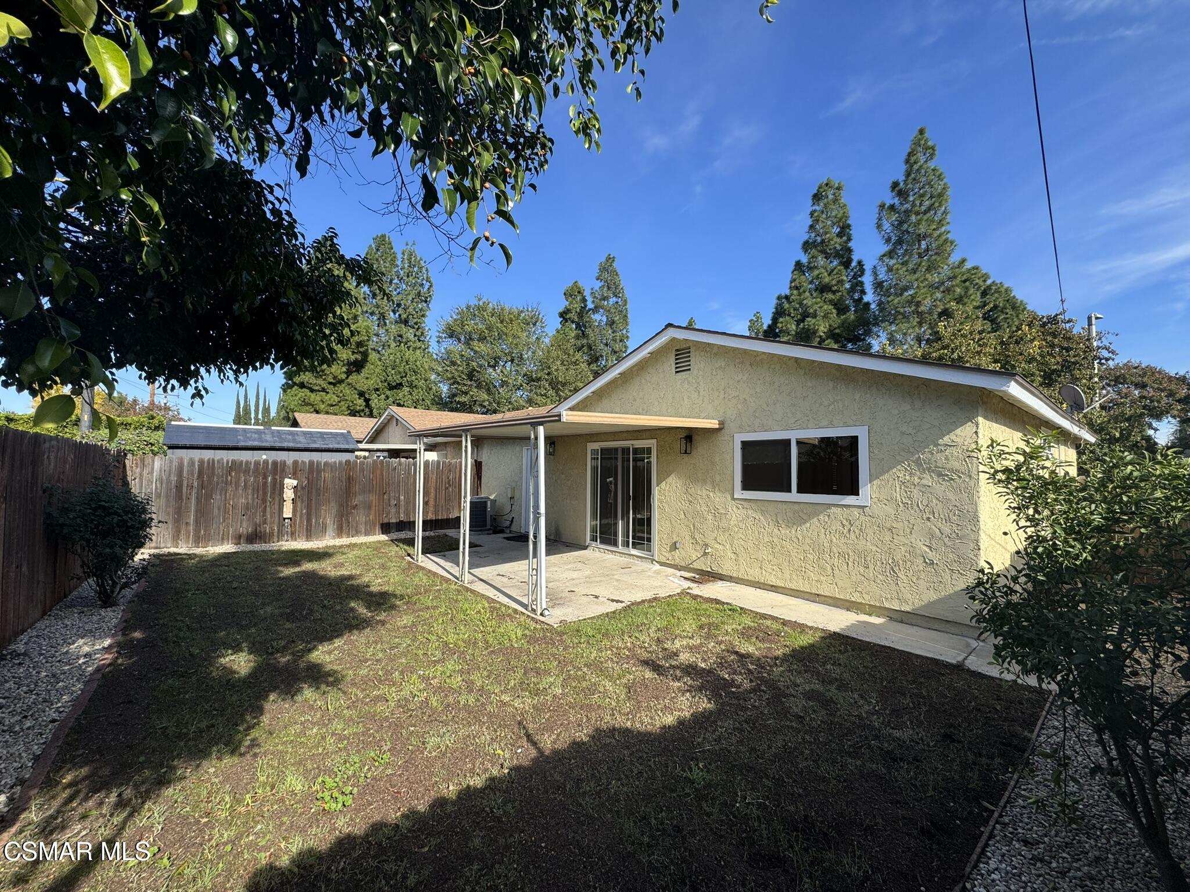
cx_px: 595
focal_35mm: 14
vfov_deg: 85.7
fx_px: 481
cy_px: 446
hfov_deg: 102.1
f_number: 2.2
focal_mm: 2.22
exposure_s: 1/932
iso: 40
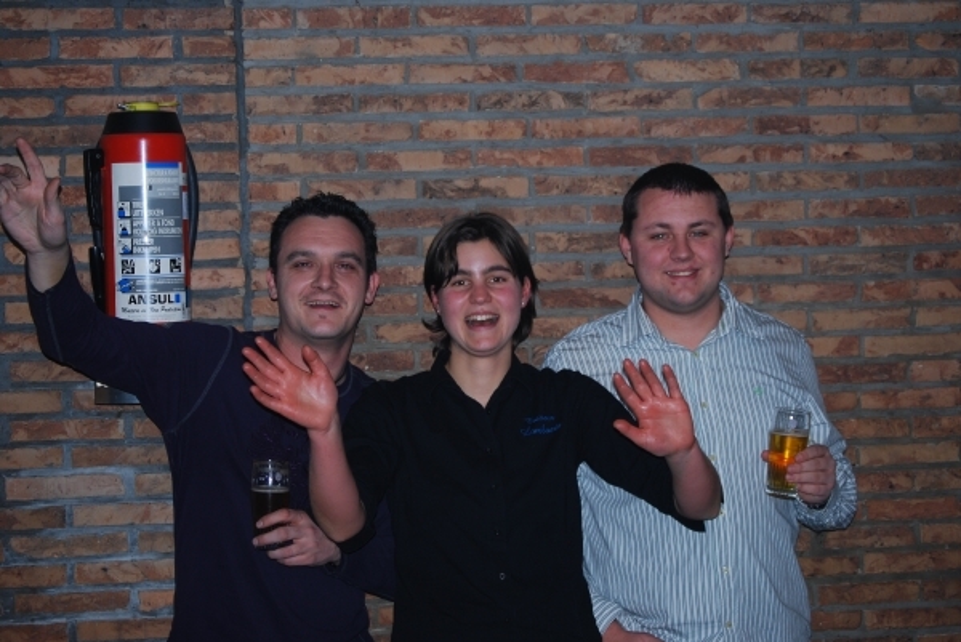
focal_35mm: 82
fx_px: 2204
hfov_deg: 24.6
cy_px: 321
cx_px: 480
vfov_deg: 16.6
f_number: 4
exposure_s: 1/60
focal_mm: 55
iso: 200
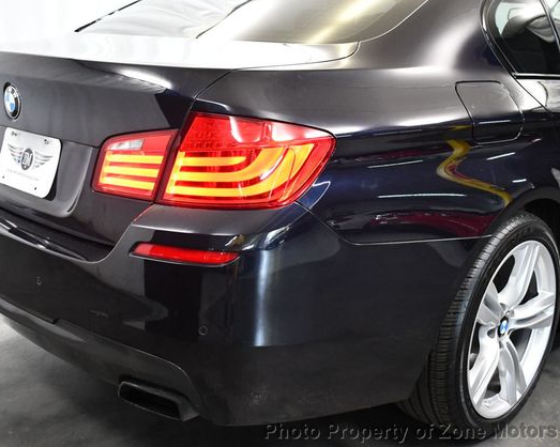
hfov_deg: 40.3
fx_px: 762
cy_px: 222
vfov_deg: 32.7
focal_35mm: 46
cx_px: 251
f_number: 3.5
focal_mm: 20
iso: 2000
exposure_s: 1/125
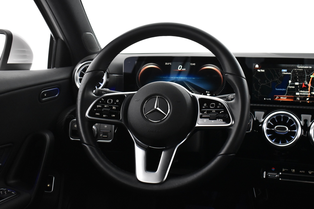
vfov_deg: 29.9
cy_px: 104
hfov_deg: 43.6
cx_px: 157
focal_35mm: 45
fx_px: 392
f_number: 4.2
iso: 3200
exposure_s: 1/40
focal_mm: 30
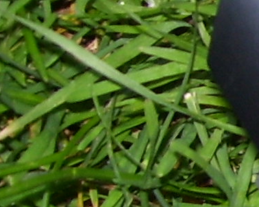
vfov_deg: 7.2
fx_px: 1647
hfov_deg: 7.9
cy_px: 160
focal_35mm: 215
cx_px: 751
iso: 80
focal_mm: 6
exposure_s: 1/60
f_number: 2.7
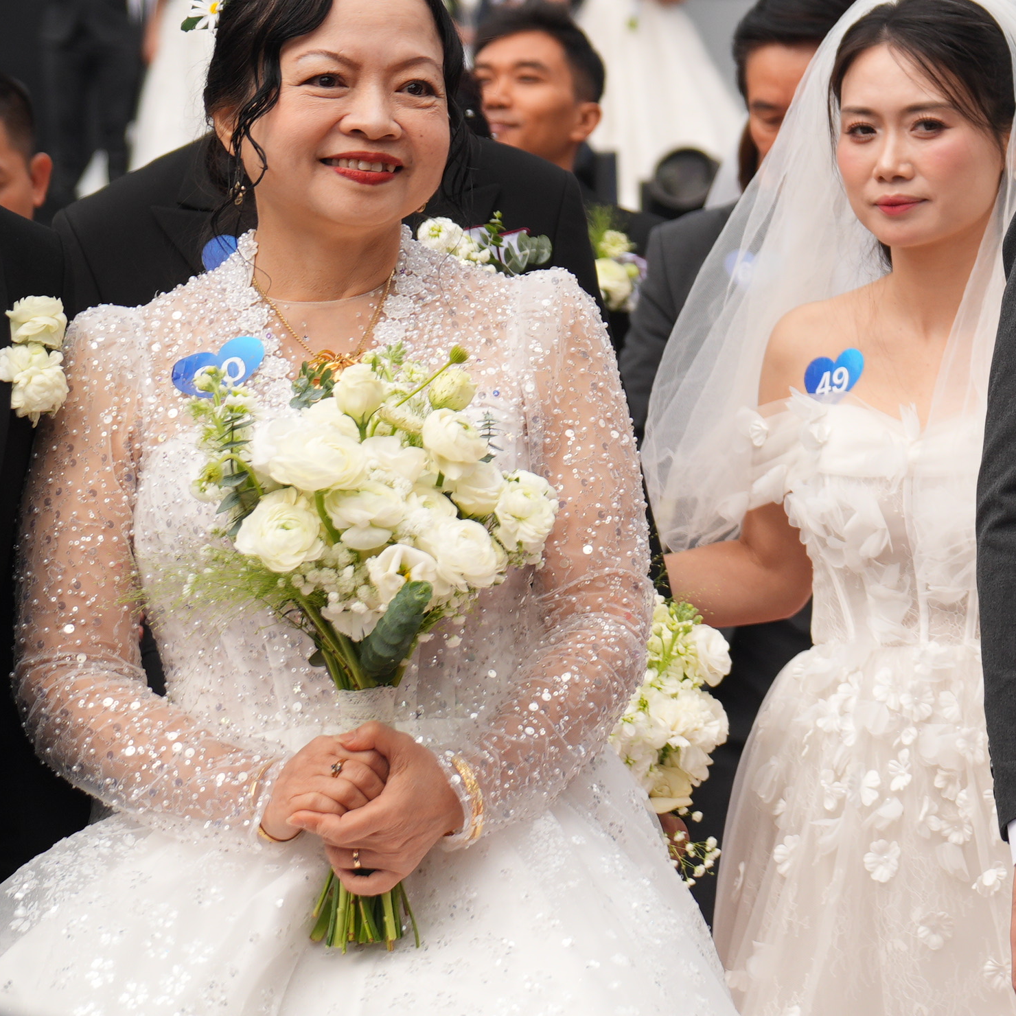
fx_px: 5712
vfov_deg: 10.1
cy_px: -5
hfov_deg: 9.7
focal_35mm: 172
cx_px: 1715
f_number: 3.2
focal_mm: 48
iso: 100
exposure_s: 1/500
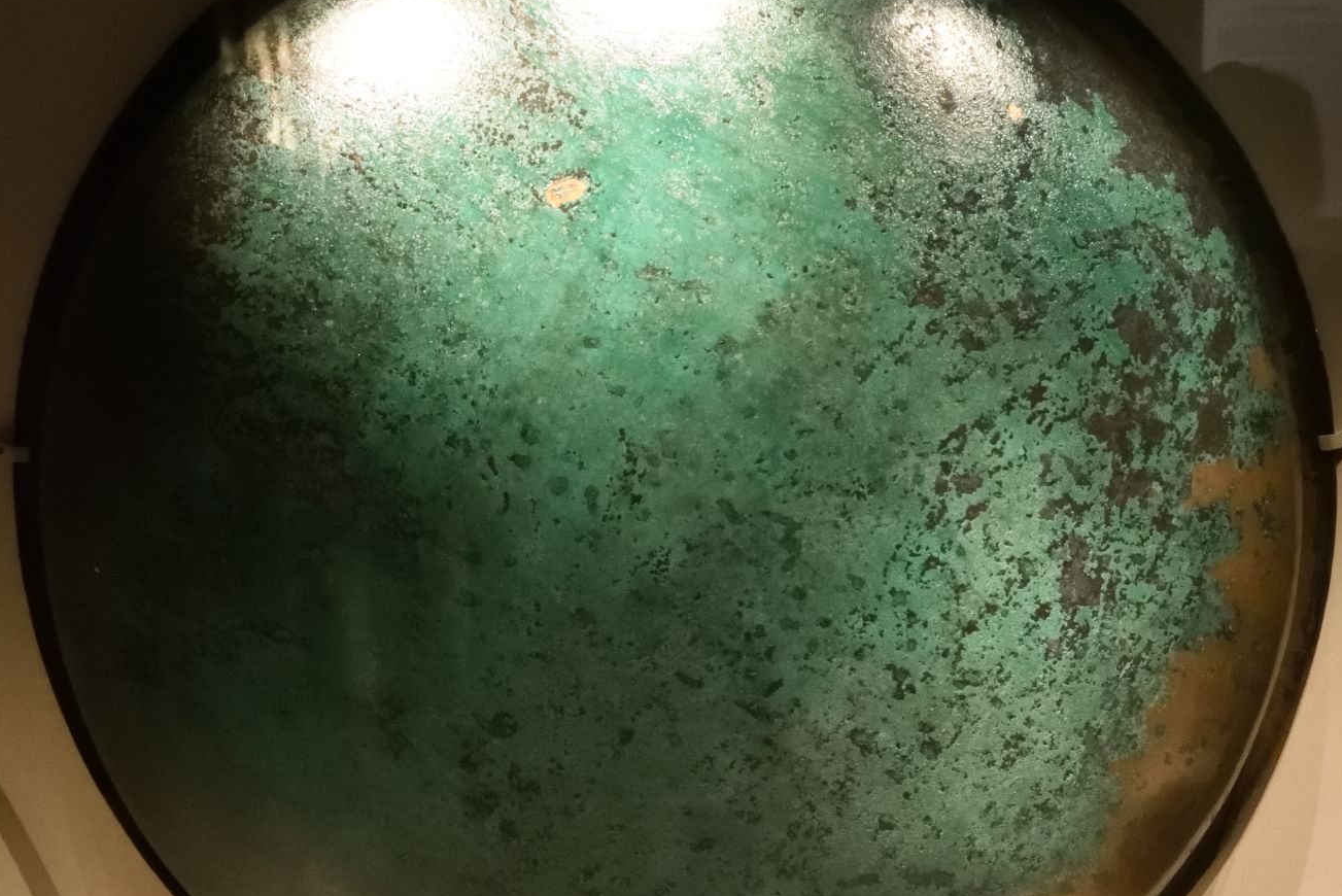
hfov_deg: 36.2
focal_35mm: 55
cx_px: 721
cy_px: 492
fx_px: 2051
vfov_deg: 24.6
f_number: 7.1
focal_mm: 35
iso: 12800
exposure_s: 1/6
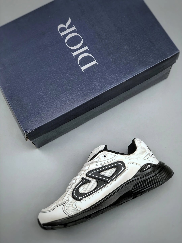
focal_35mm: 57
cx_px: 91
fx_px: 400
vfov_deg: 33.8
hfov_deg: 25.7
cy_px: 122
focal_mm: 6.6
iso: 20
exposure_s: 1/33
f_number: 2.8
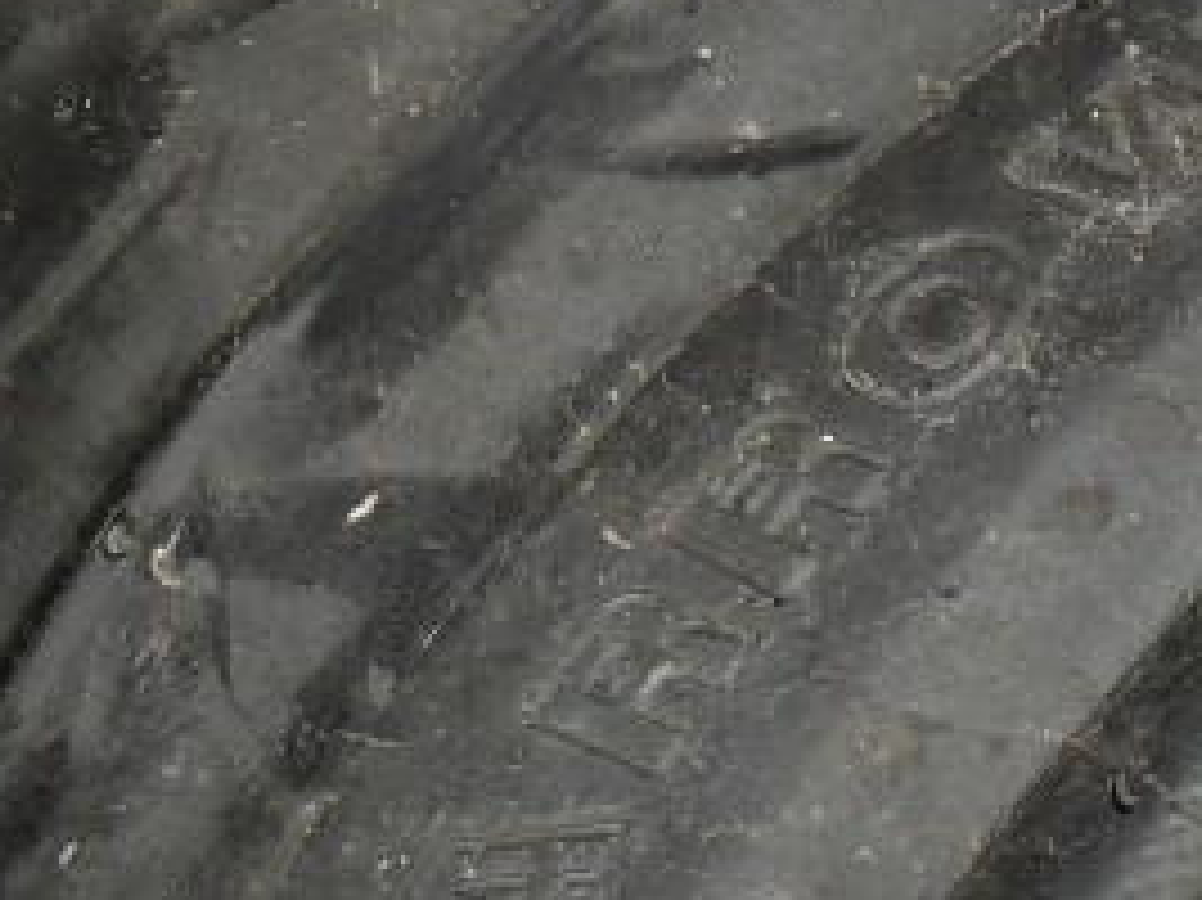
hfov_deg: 15.0
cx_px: 1495
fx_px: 4373
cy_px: 45
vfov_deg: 11.7
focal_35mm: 126
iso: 200
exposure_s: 1/45
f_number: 3.2
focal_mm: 6.3
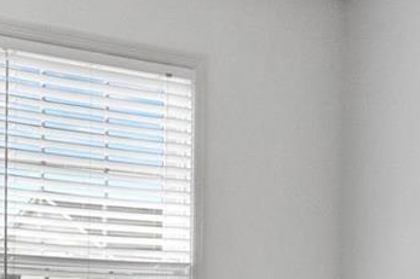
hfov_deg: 24.4
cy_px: 329
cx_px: 167
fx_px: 968
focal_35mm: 83
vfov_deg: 15.9
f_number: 8
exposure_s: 1/60
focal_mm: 9
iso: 400
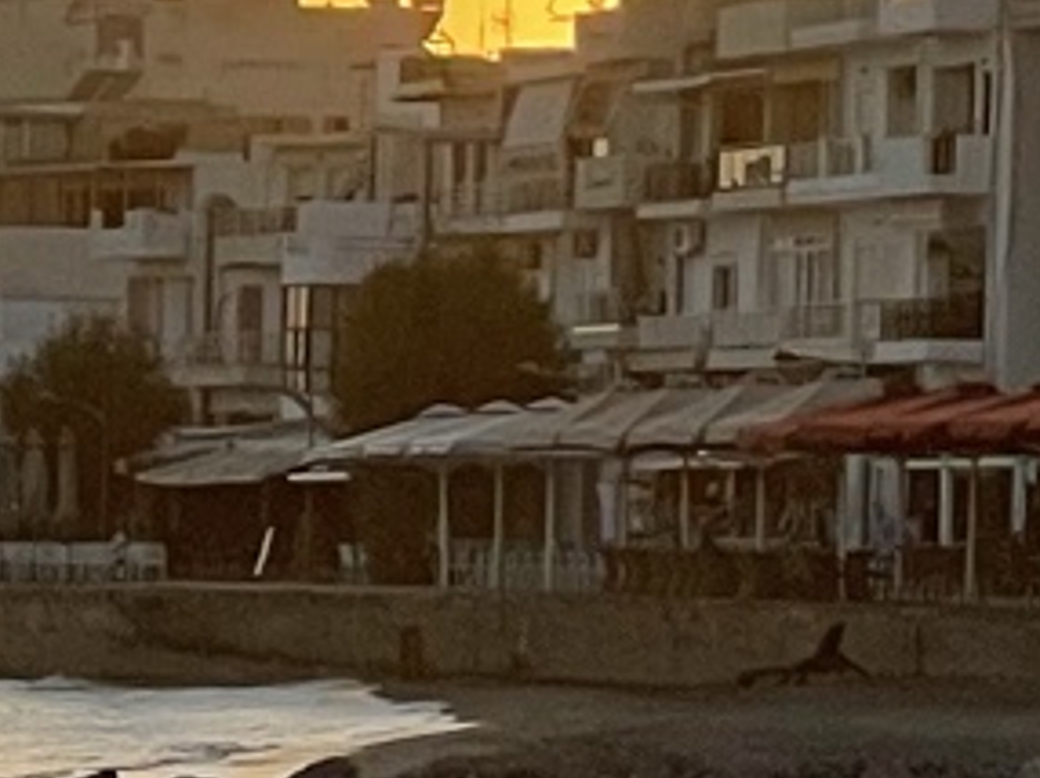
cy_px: 967
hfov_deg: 5.2
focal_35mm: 373
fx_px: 11197
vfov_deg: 4.0
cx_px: -1476
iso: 25
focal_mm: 6
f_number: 2
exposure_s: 1/1020
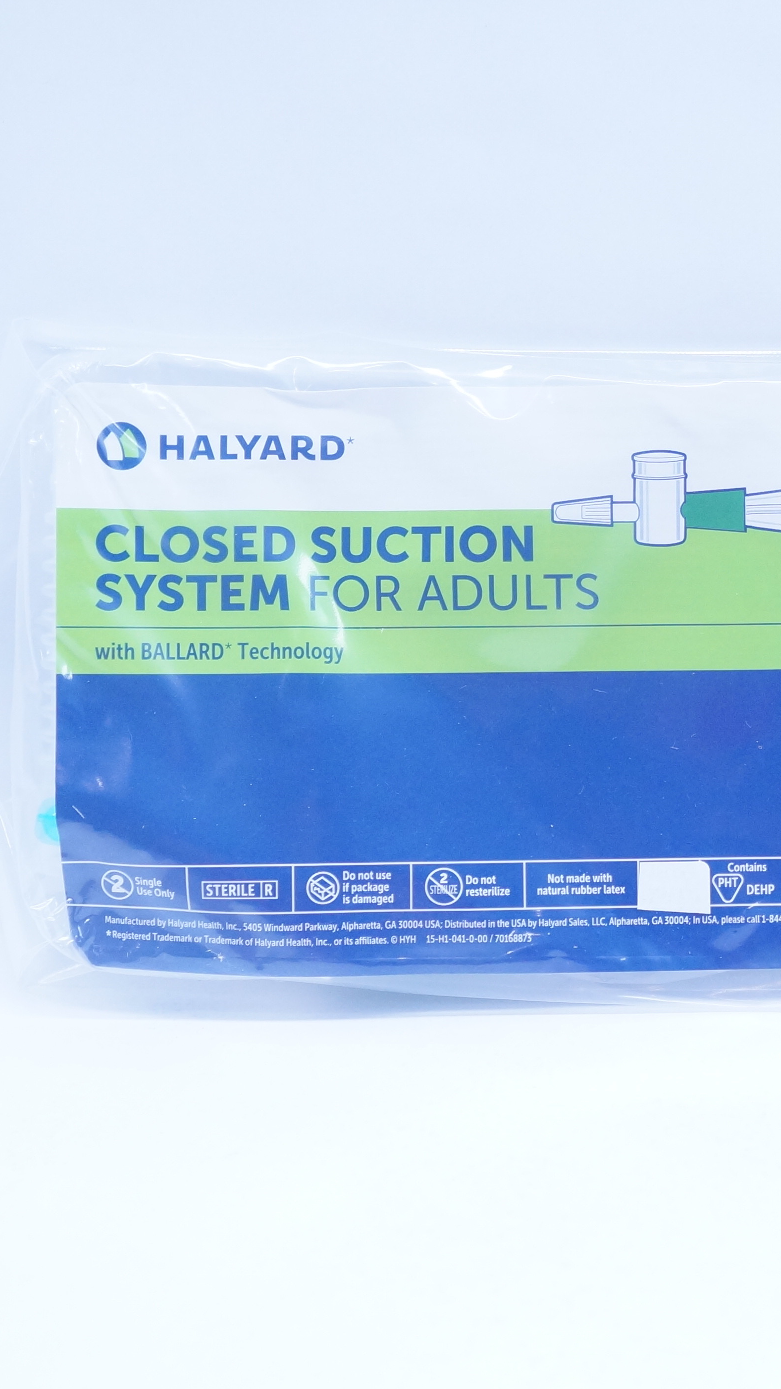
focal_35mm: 66
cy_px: 689
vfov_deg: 31.9
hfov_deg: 17.8
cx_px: 767
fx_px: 2430
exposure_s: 1/200
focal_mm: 24
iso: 800
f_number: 4
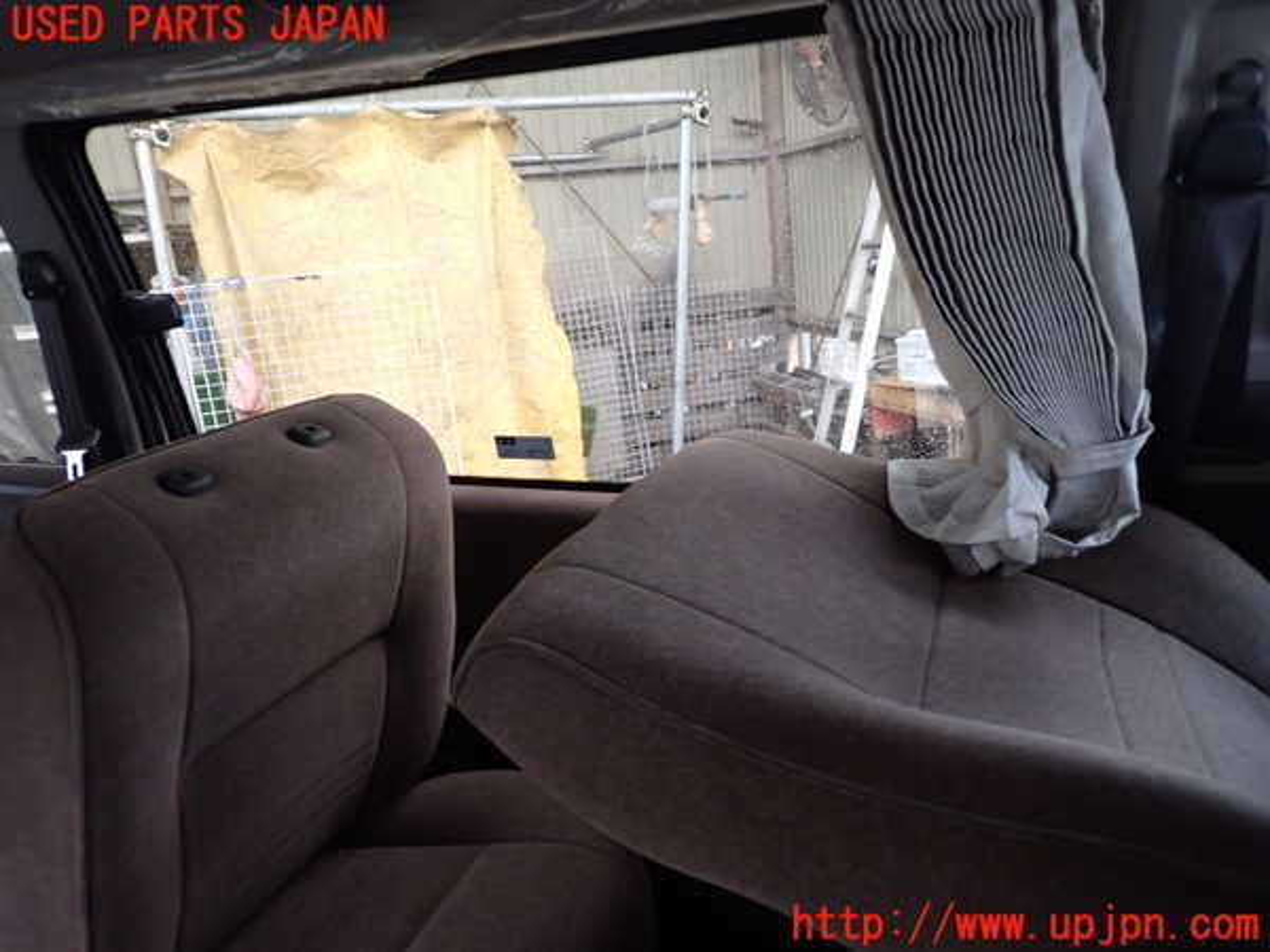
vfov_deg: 54.9
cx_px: 635
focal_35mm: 25
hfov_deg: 69.4
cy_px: 476
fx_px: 917
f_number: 2
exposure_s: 1/30
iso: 500
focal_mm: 4.5
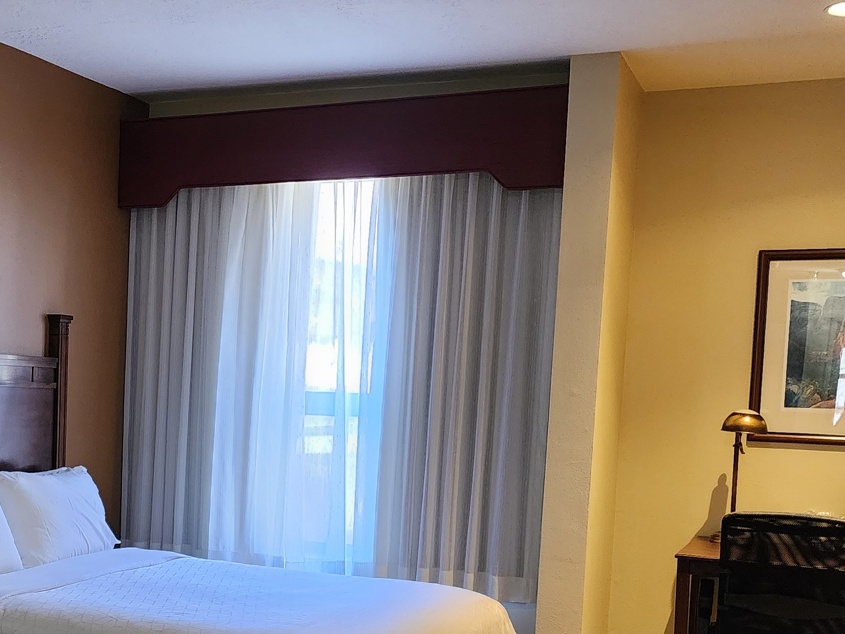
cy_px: 503
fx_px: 1269
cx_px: 230
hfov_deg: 36.1
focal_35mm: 52
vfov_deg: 27.5
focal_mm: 6.4
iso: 800
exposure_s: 1/120
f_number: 1.8
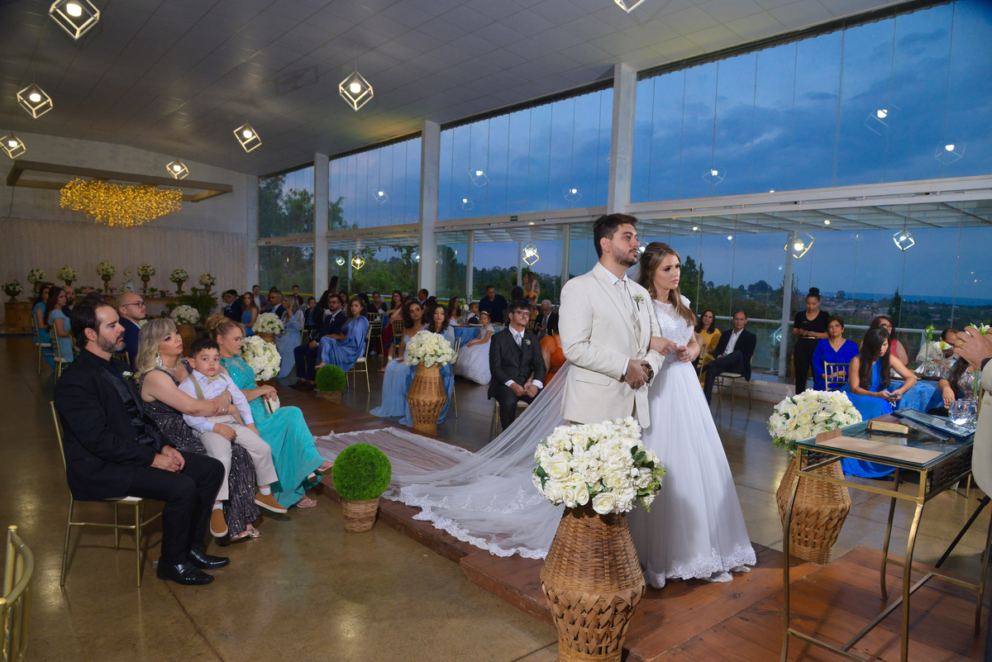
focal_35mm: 24
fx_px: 662
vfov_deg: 53.2
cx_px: 496
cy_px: 331
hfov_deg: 73.7
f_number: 7.1
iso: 1600
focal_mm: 24
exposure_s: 1/160
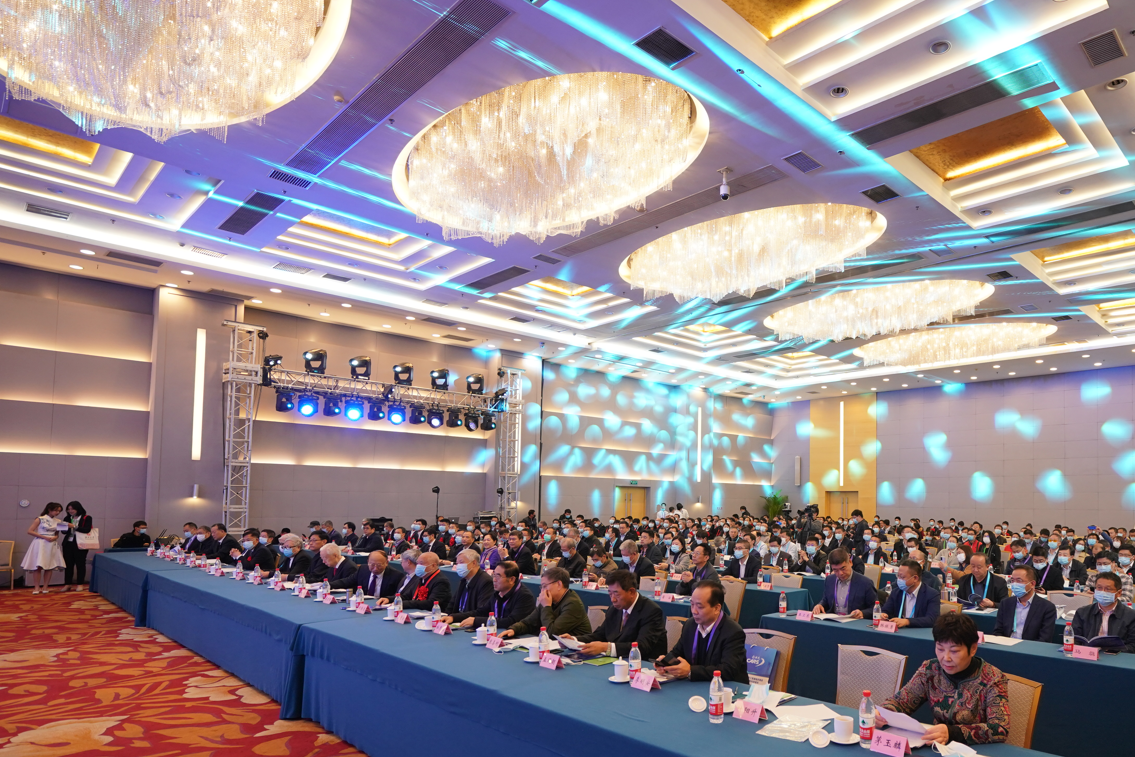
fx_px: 694
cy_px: 470
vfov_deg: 56.6
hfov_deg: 76.4
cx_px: 746
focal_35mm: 22
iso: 1000
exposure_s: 1/100
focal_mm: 16
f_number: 4
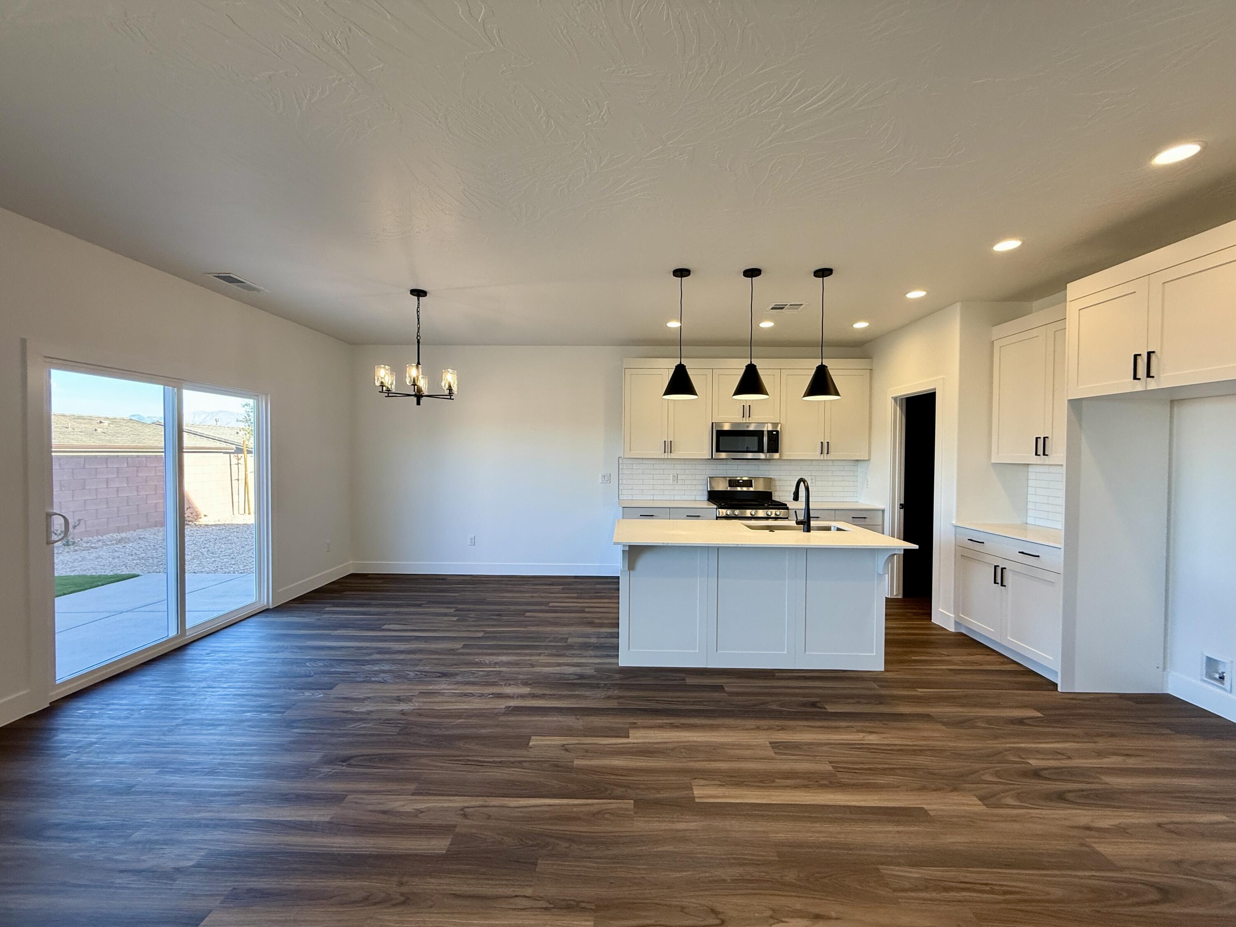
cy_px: 464
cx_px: 618
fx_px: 500
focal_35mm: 14
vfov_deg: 85.7
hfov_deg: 102.1
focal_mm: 2.22
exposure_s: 1/120
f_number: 2.2
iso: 100
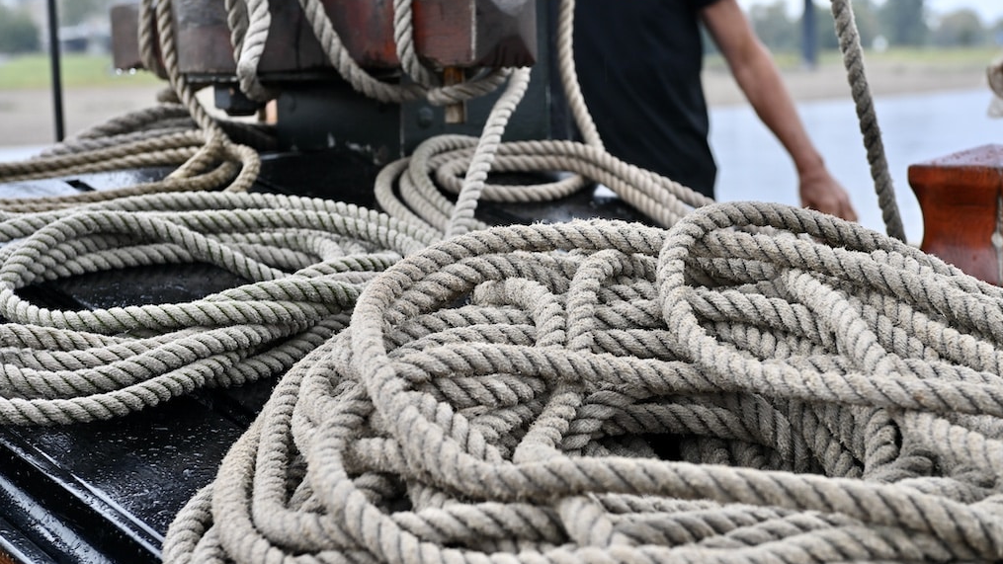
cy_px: 311
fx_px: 1968
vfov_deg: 16.3
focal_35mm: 74
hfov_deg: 28.6
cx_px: 505
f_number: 5
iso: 100
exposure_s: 1/100
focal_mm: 70
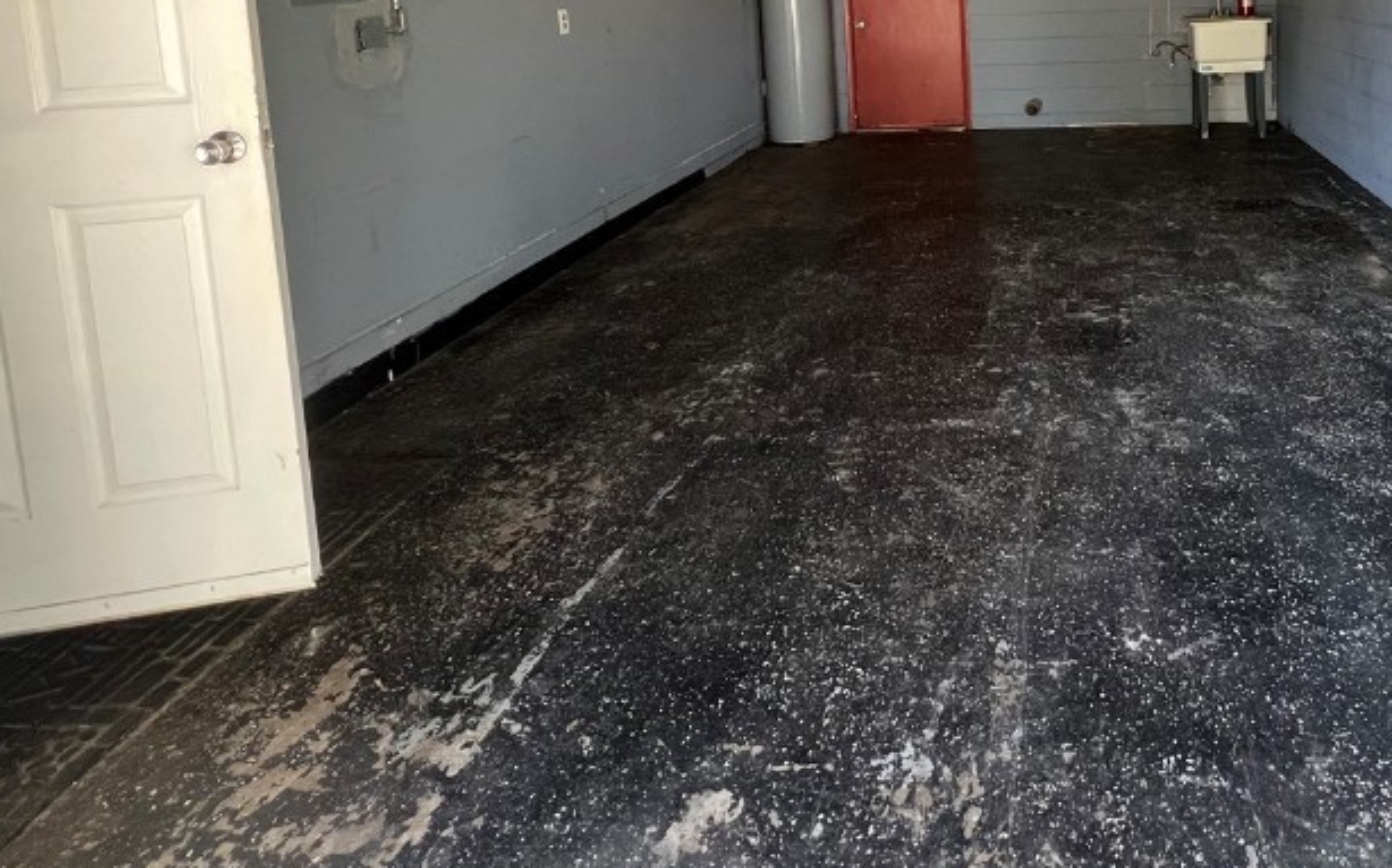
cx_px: 991
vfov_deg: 46.9
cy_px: 66
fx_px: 872
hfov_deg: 73.4
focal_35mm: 23
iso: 250
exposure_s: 1/99
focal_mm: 1.57
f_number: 1.8
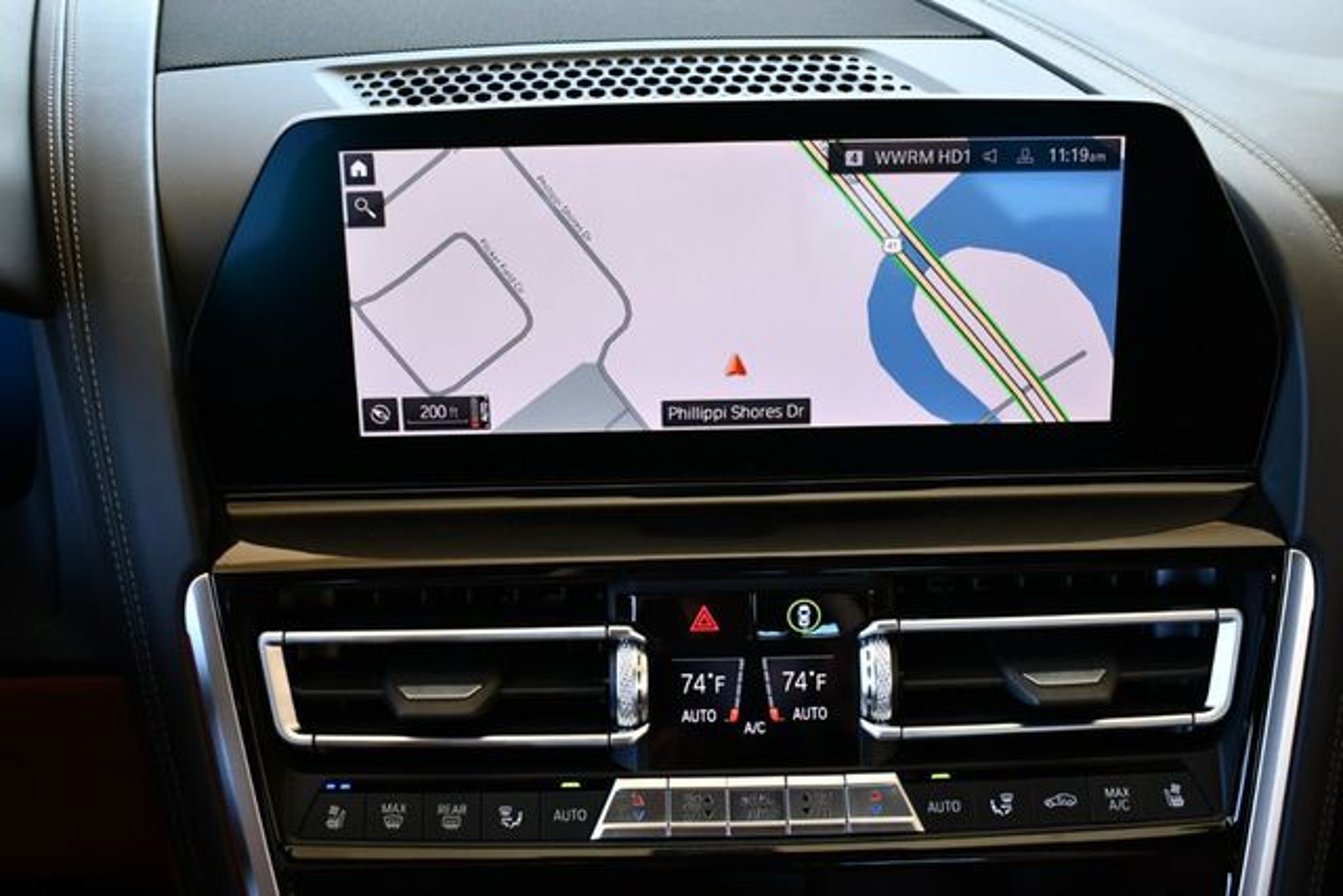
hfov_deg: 46.4
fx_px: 1567
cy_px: 448
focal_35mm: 42
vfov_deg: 31.9
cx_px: 672
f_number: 3.8
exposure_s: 1/250
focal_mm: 21
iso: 800
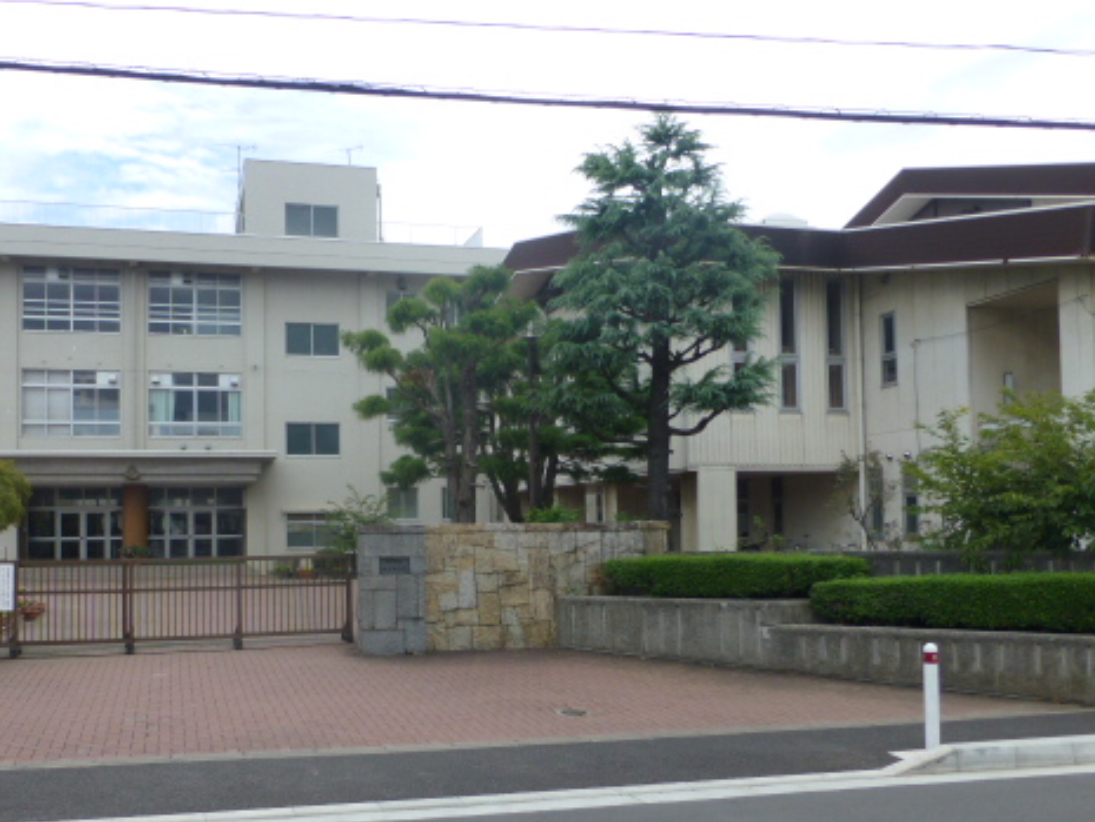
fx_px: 1044
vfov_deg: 42.8
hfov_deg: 55.1
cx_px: 469
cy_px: 488
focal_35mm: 33
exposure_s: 1/640
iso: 100
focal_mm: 4.3
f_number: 3.3
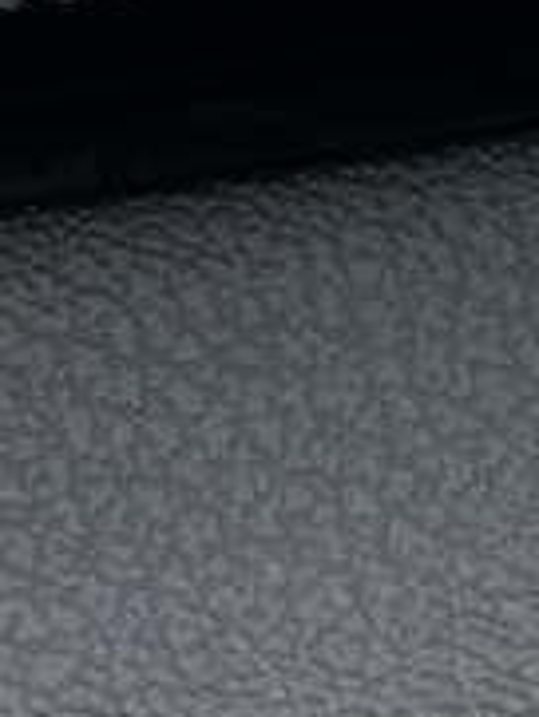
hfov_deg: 10.5
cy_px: -164
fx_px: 2779
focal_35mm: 134
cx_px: 912
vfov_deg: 14.2
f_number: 1.5
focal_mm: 5.7
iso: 64
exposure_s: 1/170
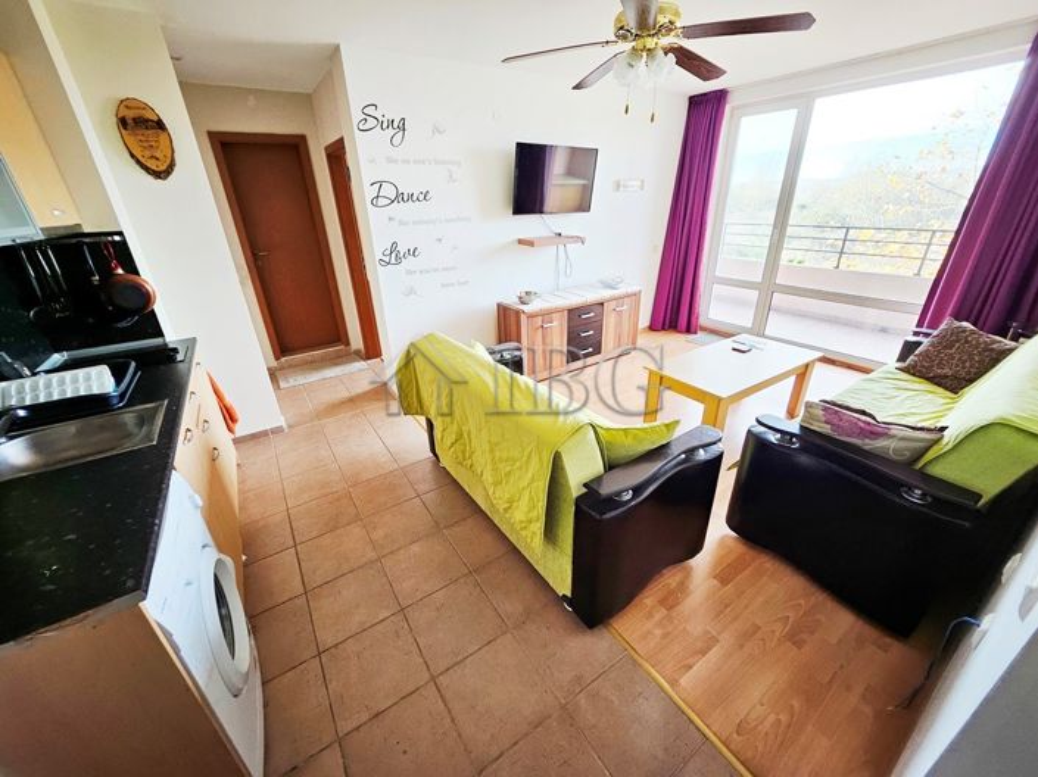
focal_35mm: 13
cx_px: 519
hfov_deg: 106.2
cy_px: 388
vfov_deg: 89.9
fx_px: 390
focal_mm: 1.7
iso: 100
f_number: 2.2
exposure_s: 1/50
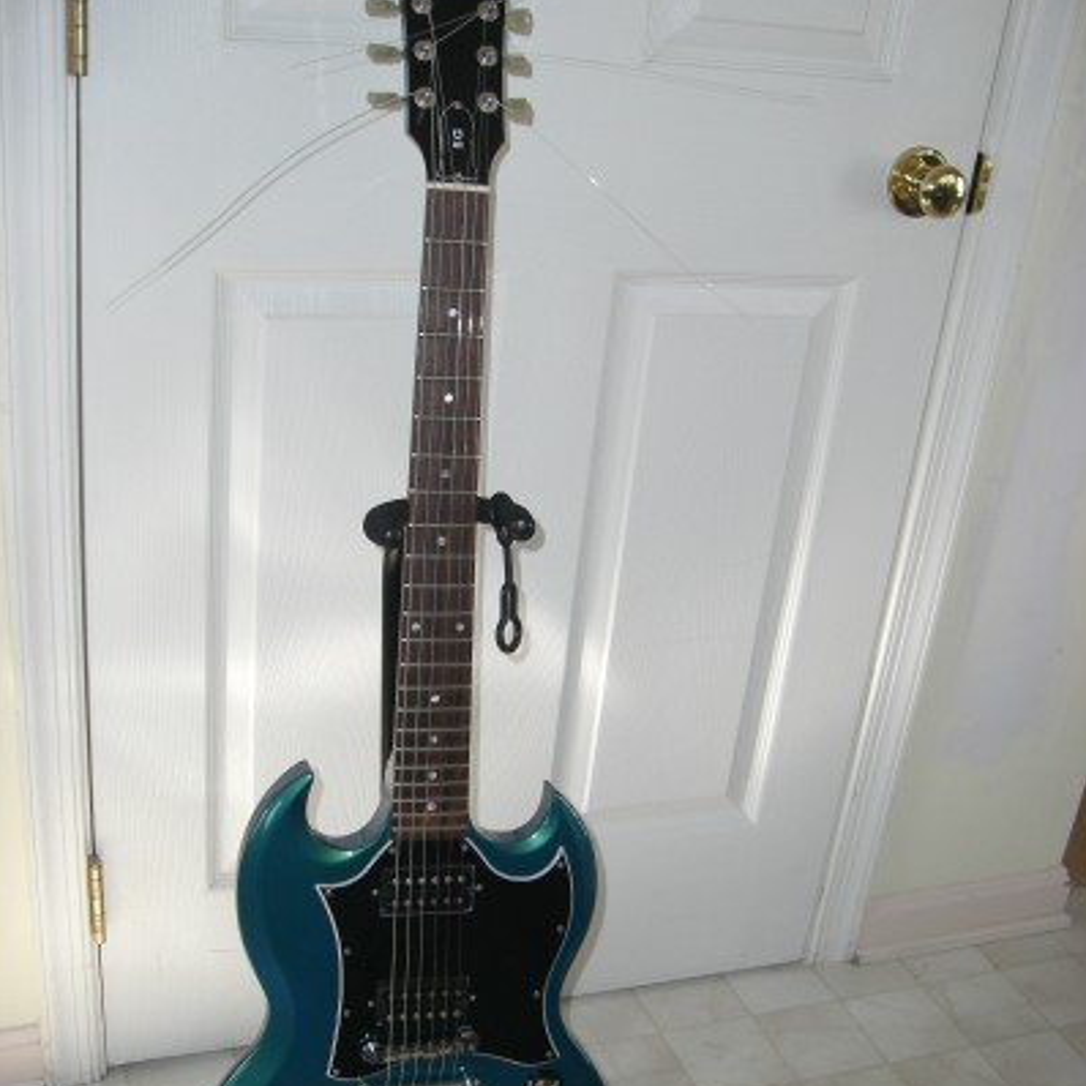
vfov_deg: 37.4
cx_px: 543
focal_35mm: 45
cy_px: 651
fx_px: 1597
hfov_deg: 37.6
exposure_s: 1/60
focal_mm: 6.2
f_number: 2.7
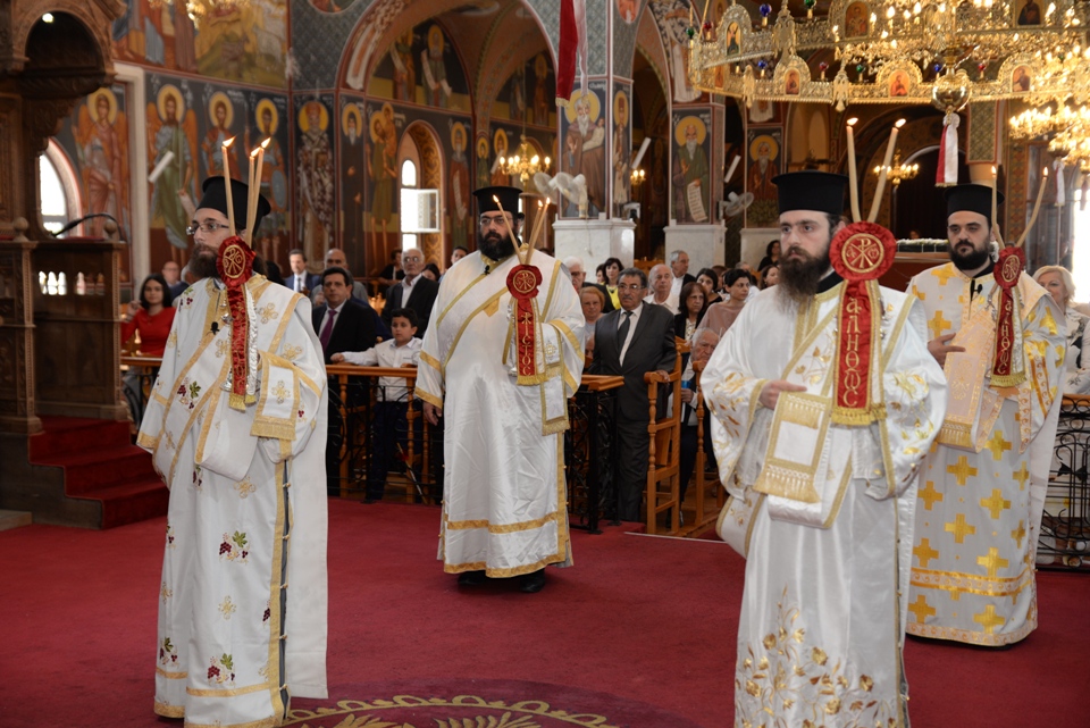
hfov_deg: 41.1
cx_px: 545
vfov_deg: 28.1
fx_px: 1454
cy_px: 364
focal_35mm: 48
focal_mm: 48
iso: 500
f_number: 4
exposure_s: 1/100
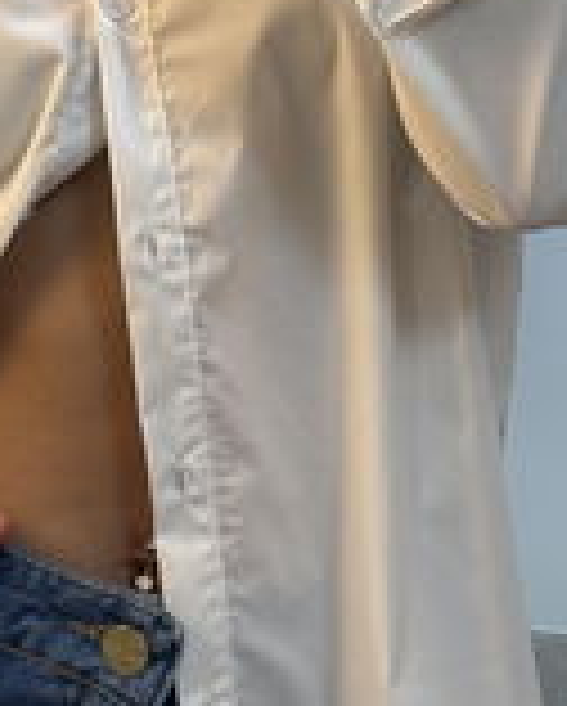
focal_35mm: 172
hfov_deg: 8.9
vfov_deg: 11.1
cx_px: -9
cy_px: 88
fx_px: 3601
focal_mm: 5.96
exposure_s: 1/50
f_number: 1.6
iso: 80
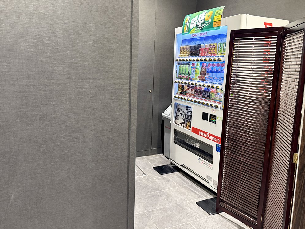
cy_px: 94
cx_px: 145
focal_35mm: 29
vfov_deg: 48.0
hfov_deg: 61.6
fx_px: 256
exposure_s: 1/60
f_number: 1.78
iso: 500
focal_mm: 6.76
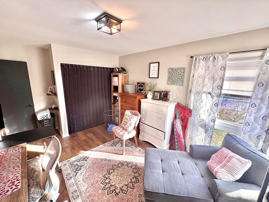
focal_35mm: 14
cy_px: 101
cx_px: 134
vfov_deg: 85.7
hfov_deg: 102.1
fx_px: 109
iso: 200
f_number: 2.2
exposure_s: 1/99
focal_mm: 2.22
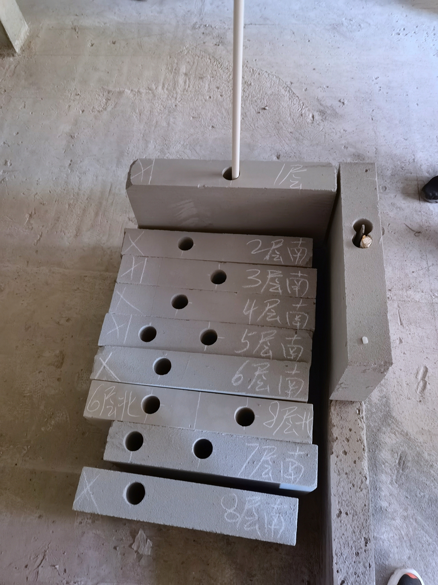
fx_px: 455
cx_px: 219
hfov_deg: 51.4
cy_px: 292
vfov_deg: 65.3
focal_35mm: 27
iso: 1000
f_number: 1.9
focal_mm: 6.67
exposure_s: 1/20
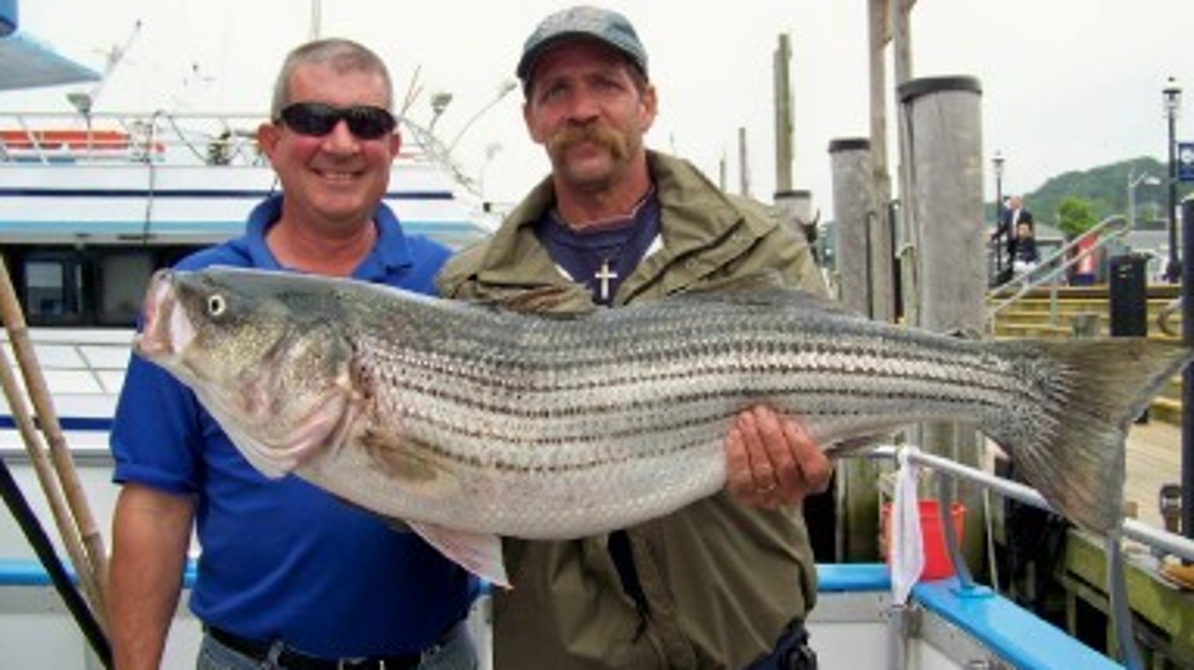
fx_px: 1297
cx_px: 602
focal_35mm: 41
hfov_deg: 49.4
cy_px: 358
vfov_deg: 29.0
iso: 64
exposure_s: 1/400
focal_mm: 5.85
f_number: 2.8
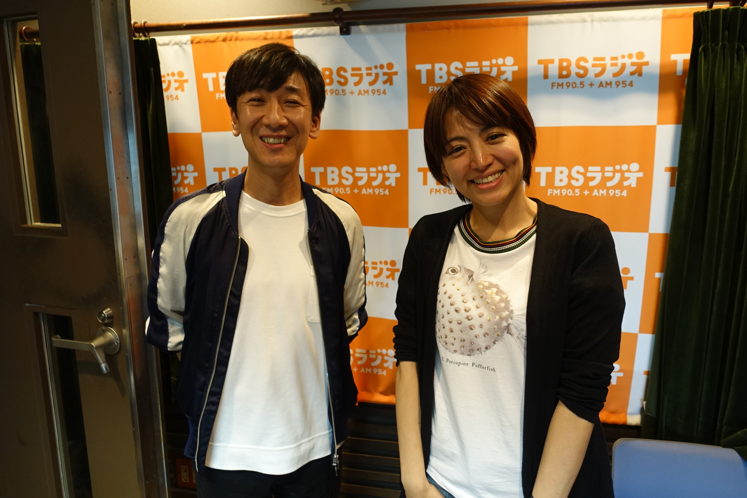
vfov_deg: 53.1
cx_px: 374
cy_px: 249
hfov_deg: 73.7
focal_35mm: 24
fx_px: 498
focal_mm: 8.8
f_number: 1.8
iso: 400
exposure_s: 1/30
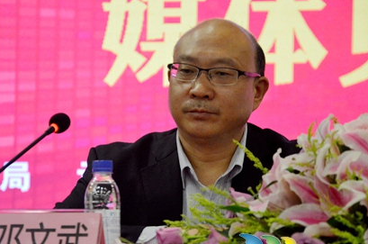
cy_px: 134
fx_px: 1965
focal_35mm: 193
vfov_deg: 7.1
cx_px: 160
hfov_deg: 10.7
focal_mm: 105
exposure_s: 1/50
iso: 3200
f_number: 5.6
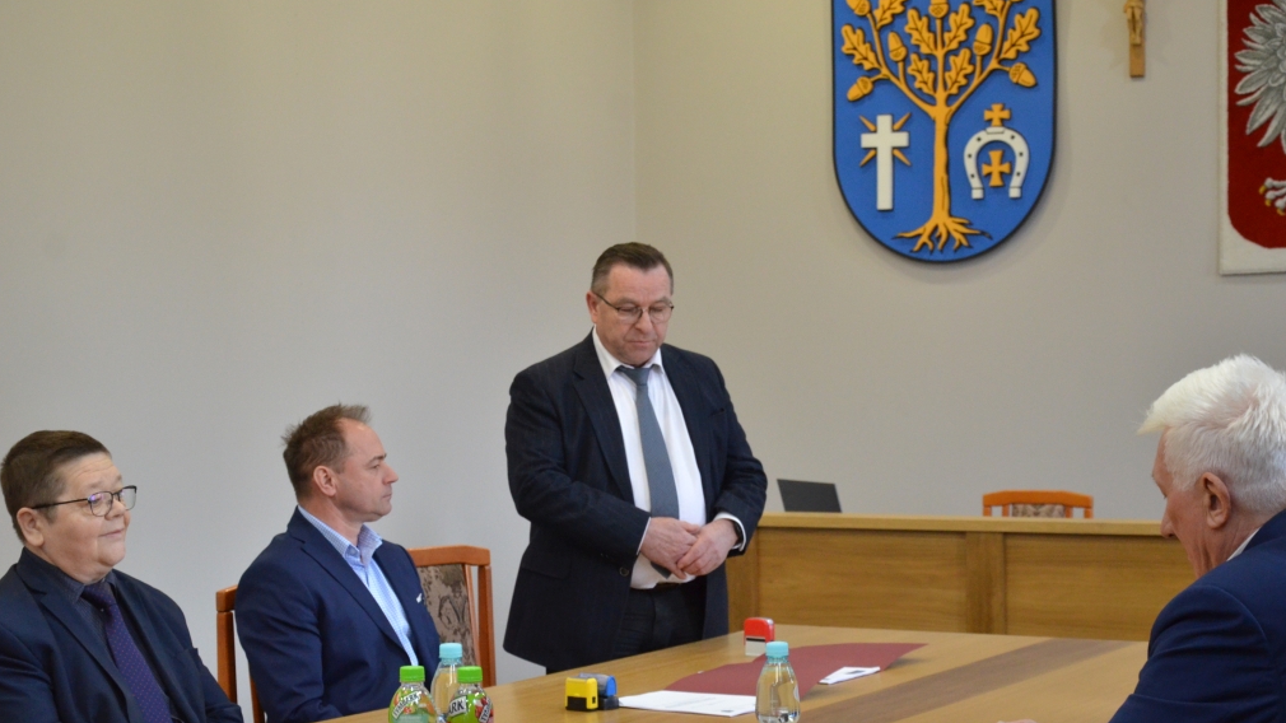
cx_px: 643
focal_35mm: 72
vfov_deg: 16.9
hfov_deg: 29.5
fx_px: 2439
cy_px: 407
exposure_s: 1/160
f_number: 5.6
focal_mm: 45
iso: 2000
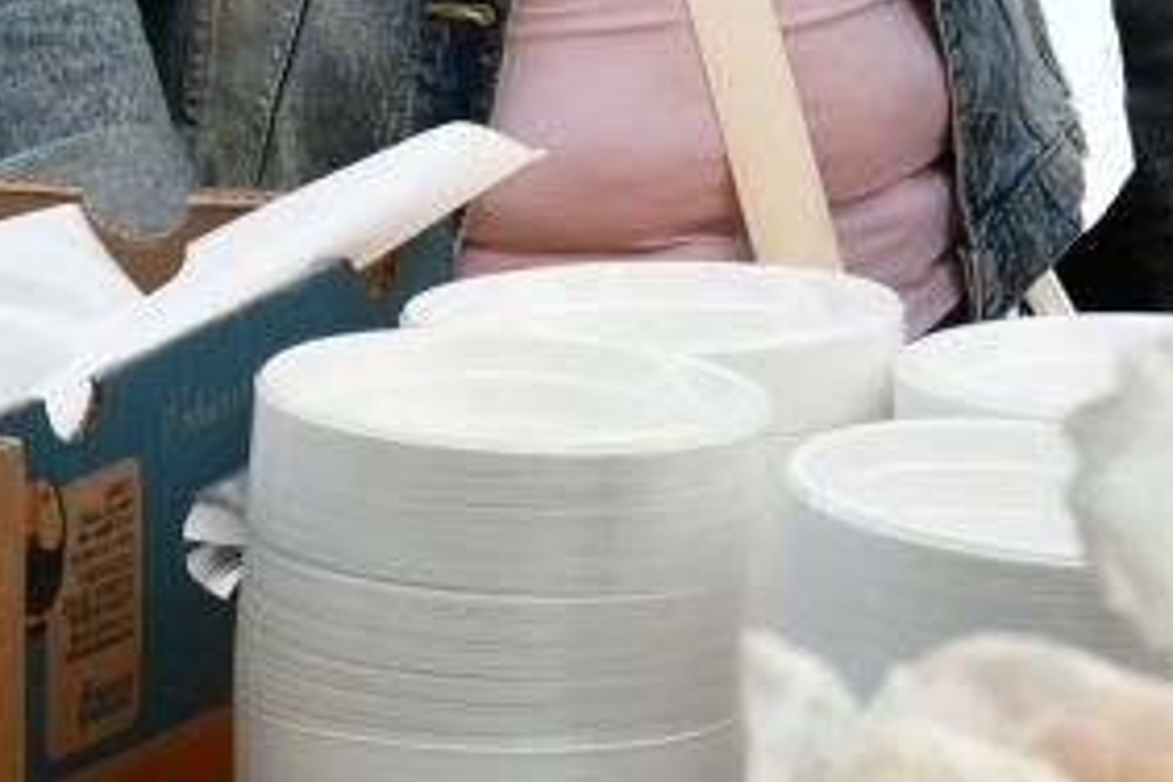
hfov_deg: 3.8
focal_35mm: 537
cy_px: -12
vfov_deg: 2.6
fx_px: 17496
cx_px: 2496
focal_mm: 70
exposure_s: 1/250
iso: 200
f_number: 8
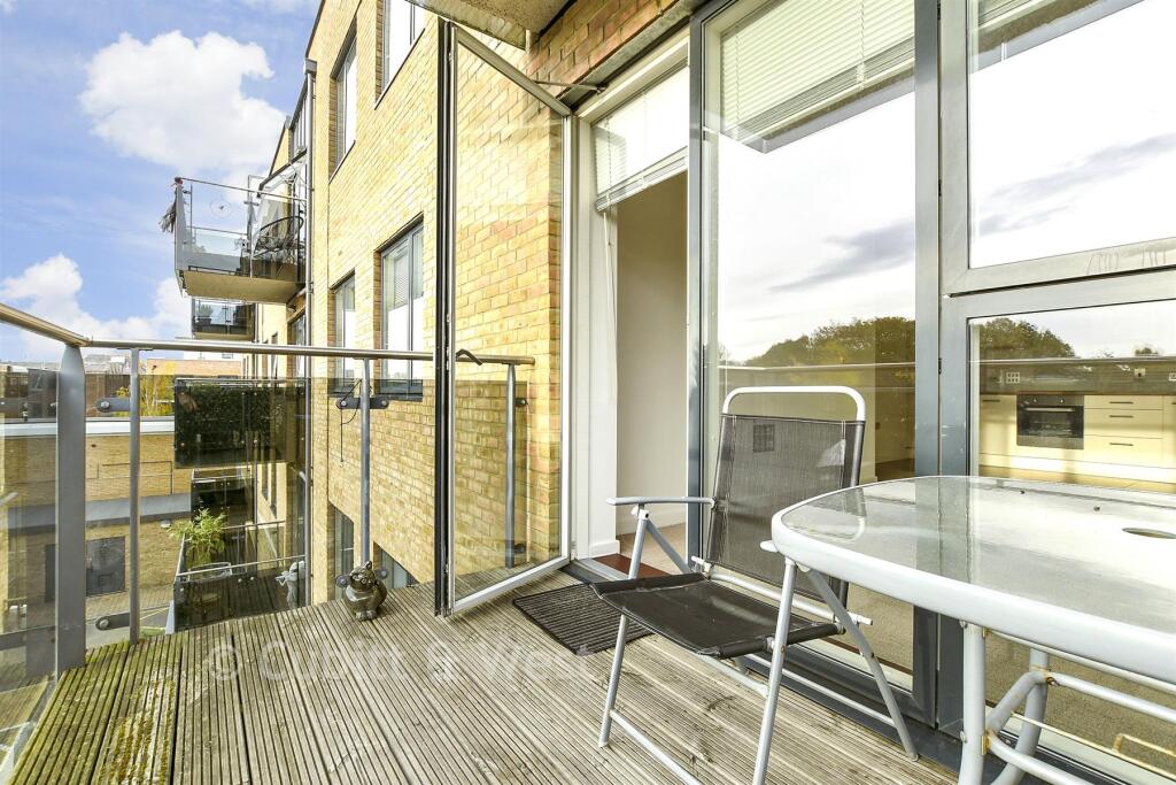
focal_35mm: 16
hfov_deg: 96.7
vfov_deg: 73.8
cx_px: 588
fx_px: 523
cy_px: 392
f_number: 8
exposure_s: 1/25
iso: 160
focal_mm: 11
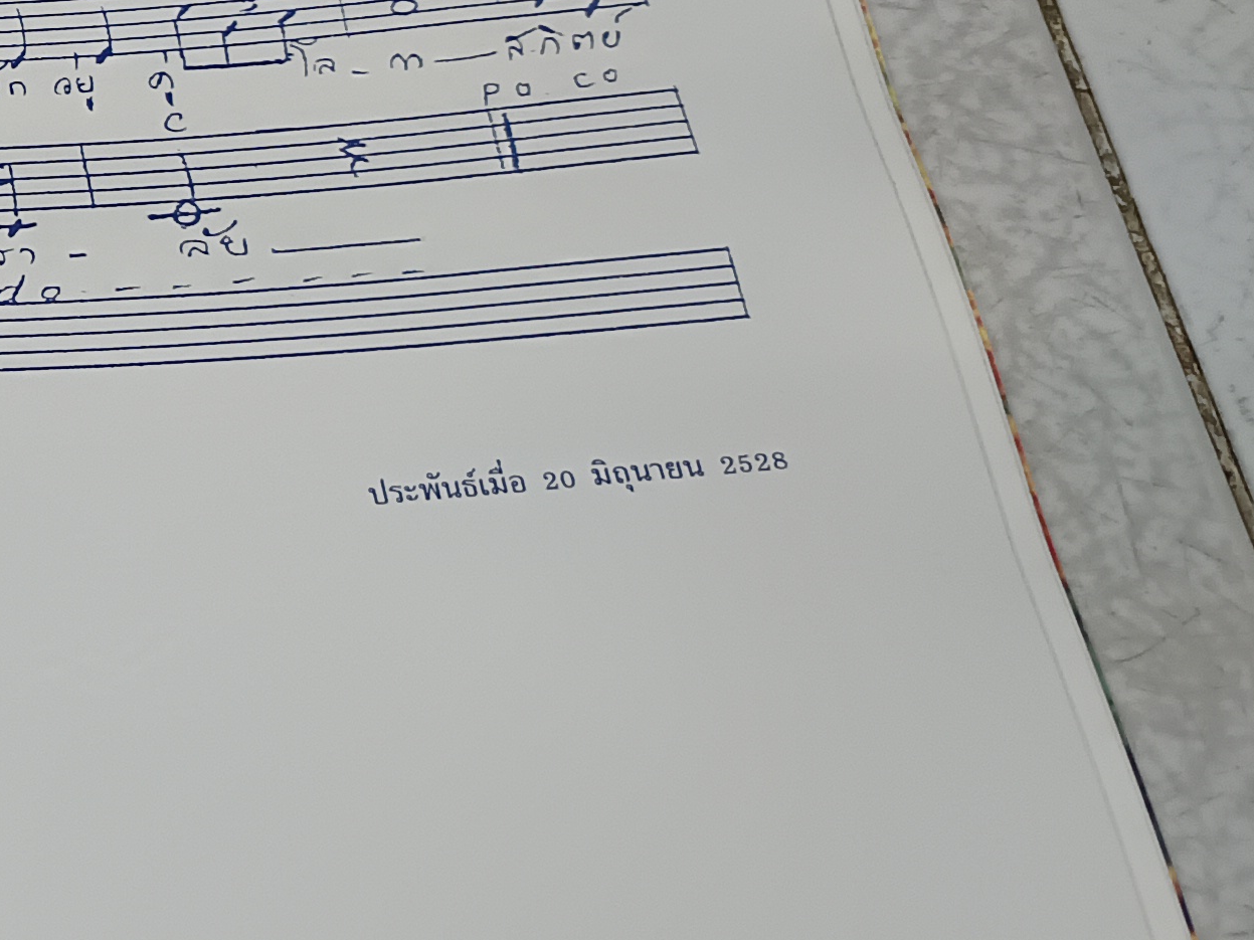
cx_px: -638
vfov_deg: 18.7
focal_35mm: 77
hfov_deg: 21.3
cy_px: 26
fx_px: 2789
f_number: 1.7
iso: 948
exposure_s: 1/50
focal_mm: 5.31
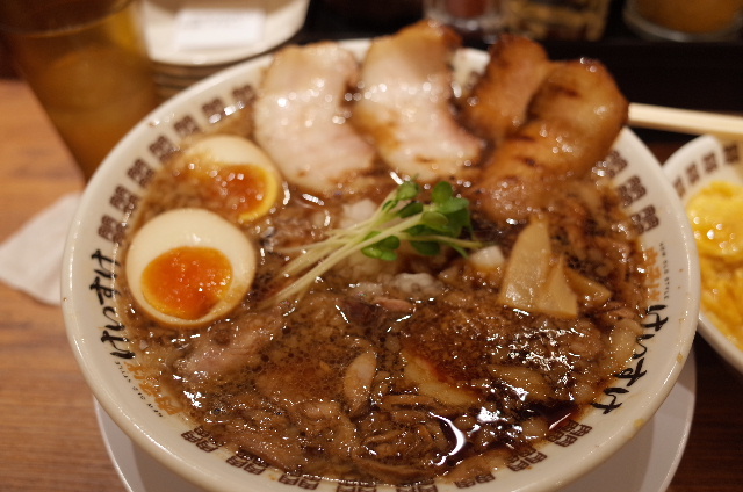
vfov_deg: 46.2
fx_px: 577
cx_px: 372
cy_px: 246
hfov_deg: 65.6
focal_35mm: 28
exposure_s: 1/40
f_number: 2.8
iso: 200
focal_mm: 18.3
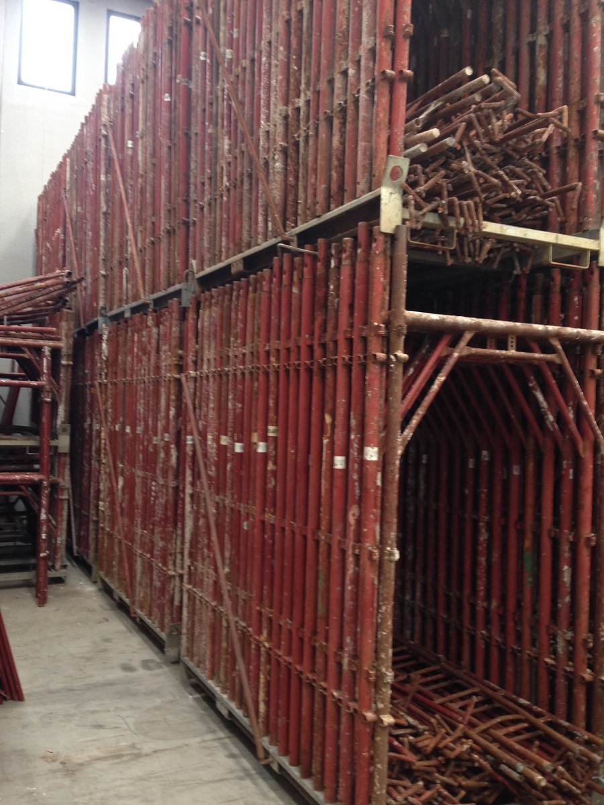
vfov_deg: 55.4
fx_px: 768
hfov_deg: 42.9
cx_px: 302
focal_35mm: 33
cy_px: 402
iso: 100
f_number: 2.4
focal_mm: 4.12
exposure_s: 1/20
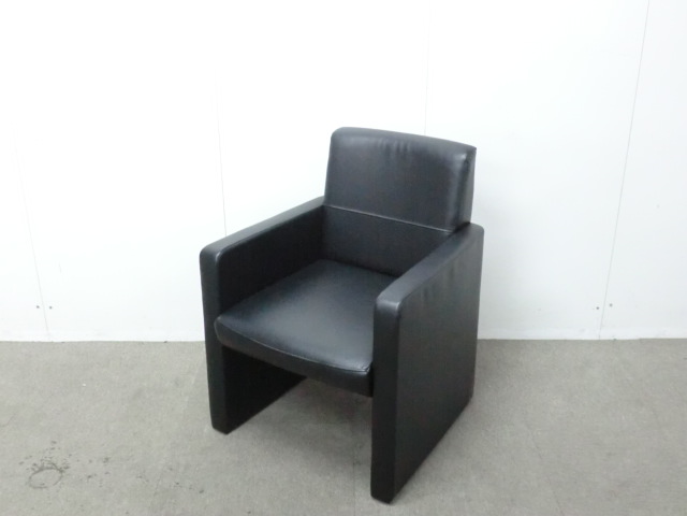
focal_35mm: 38
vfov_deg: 37.7
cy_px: 258
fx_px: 754
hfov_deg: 49.0
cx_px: 344
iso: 800
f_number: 3.9
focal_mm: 6.9
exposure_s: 1/25
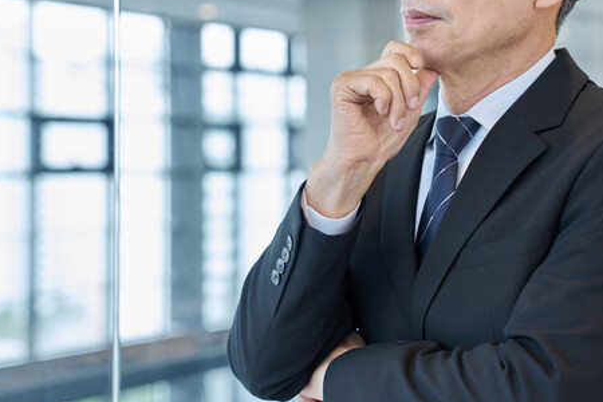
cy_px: 146
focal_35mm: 80
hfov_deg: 25.4
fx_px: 1340
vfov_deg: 17.0
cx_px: 307
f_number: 2.8
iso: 400
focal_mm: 60
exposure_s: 1/125
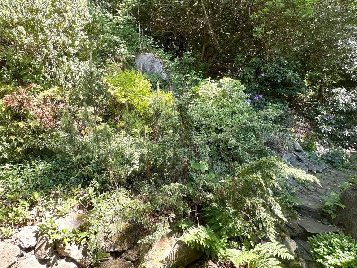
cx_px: 183
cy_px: 130
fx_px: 196
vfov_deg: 68.7
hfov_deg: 84.7
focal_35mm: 19
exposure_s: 1/99
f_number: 2.2
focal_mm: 2.22
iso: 50
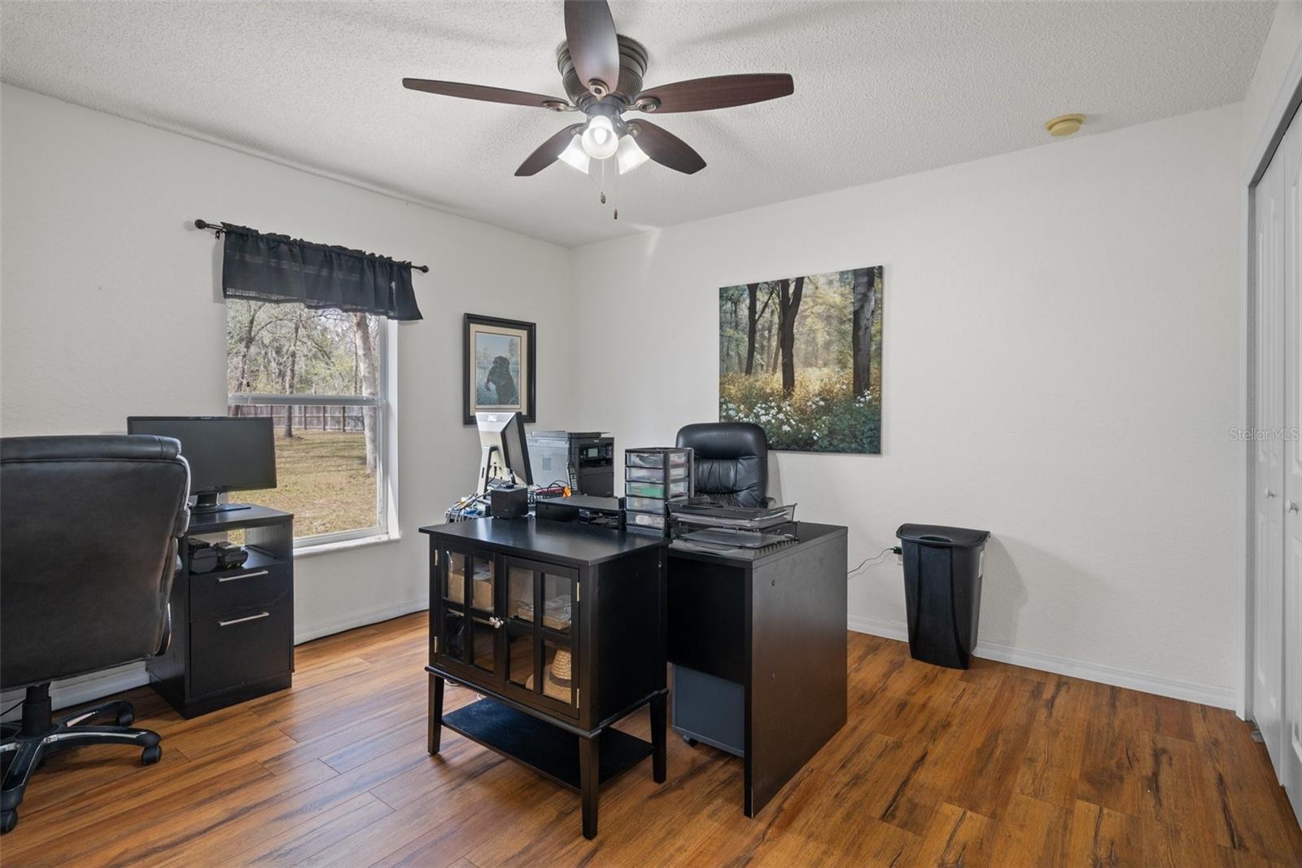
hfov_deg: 93.3
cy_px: 434
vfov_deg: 70.4
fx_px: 615
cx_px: 651
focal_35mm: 17
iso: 320
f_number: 8
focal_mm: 17
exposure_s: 4
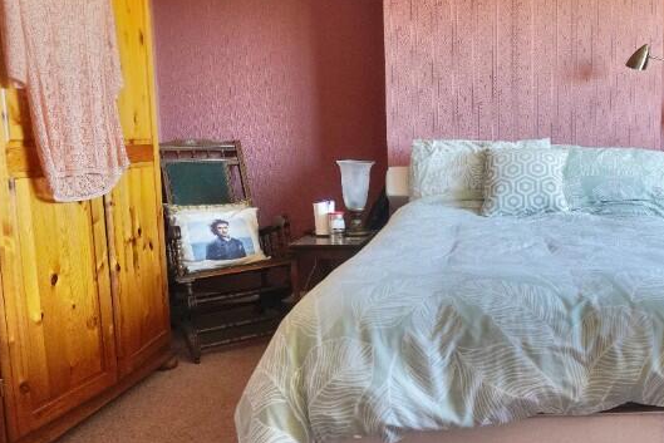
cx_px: 522
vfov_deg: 41.2
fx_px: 590
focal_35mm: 32
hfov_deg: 55.0
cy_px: 213
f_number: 4
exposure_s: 1/160
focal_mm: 11
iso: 1000
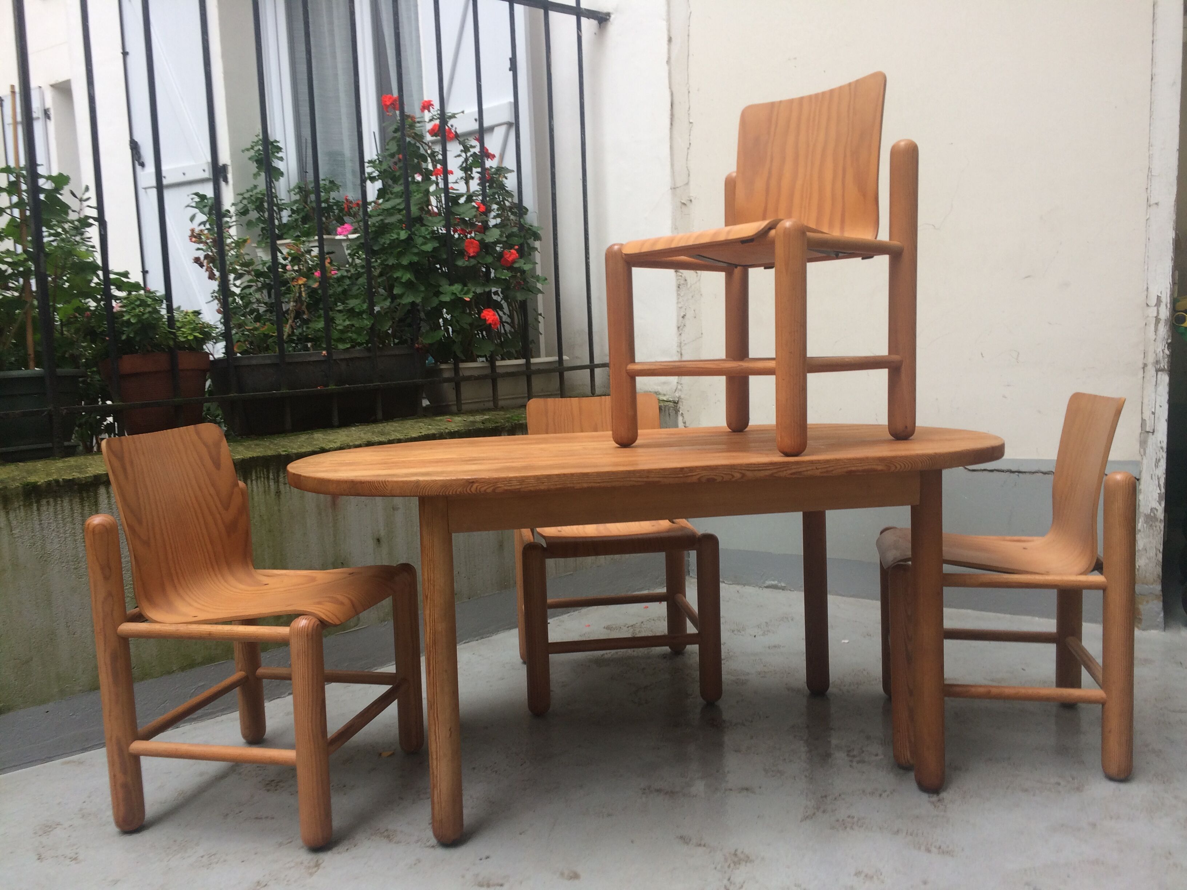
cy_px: 445
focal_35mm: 29
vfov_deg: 48.2
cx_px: 594
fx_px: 994
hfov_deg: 61.7
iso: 40
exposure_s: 1/50
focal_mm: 4.15
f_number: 2.2
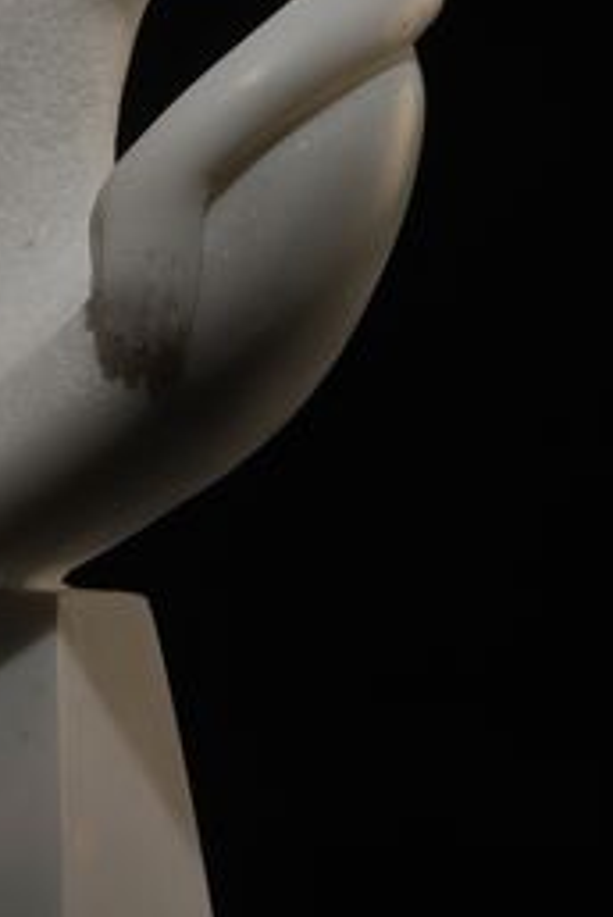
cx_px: -86
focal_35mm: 244
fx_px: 6215
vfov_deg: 8.4
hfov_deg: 5.6
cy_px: 169
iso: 100
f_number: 20
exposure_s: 1/60
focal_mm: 70
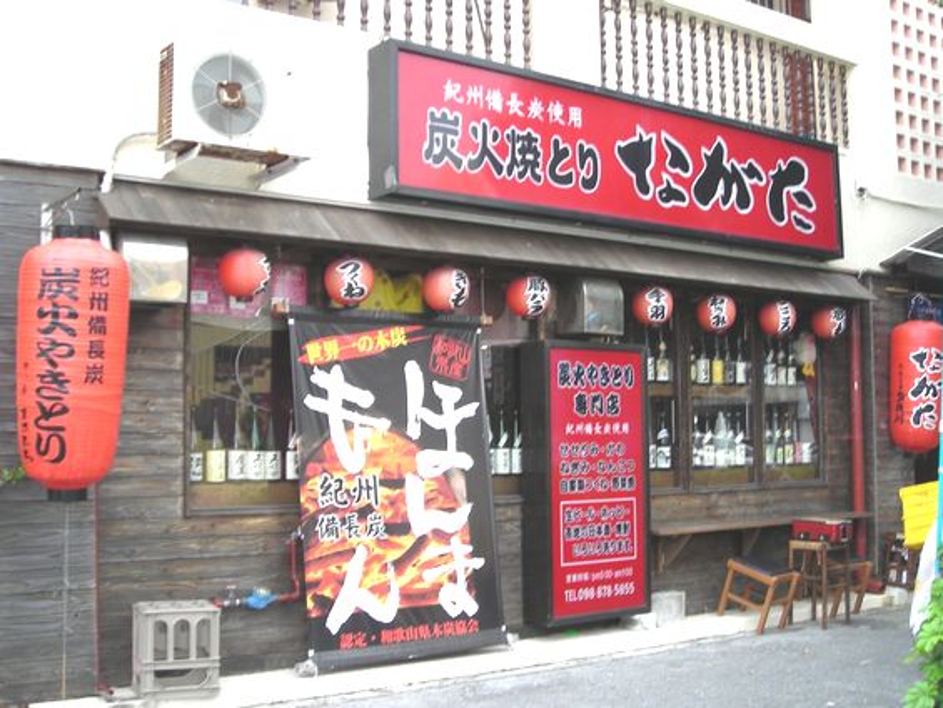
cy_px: 354
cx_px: 472
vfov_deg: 37.7
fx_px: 1035
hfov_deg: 49.0
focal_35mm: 38
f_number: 3.2
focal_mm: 6.3
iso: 50
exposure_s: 1/41.5
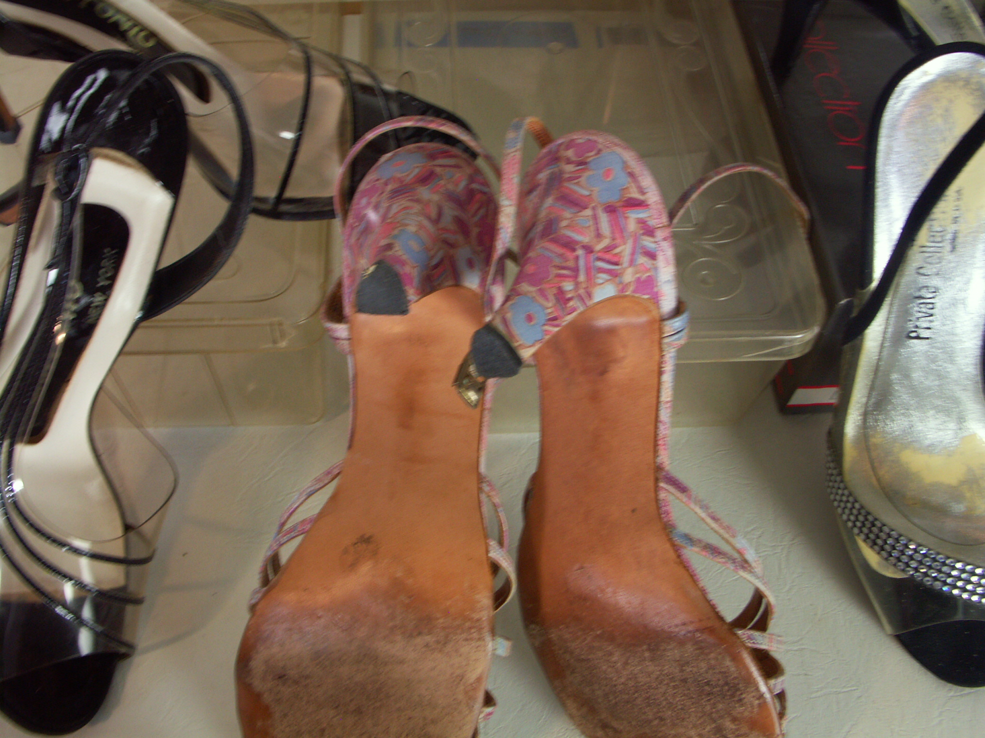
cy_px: 369
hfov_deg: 56.8
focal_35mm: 32
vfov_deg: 44.2
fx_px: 911
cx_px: 492
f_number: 7.1
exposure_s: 1/8
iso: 100
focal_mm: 8.27
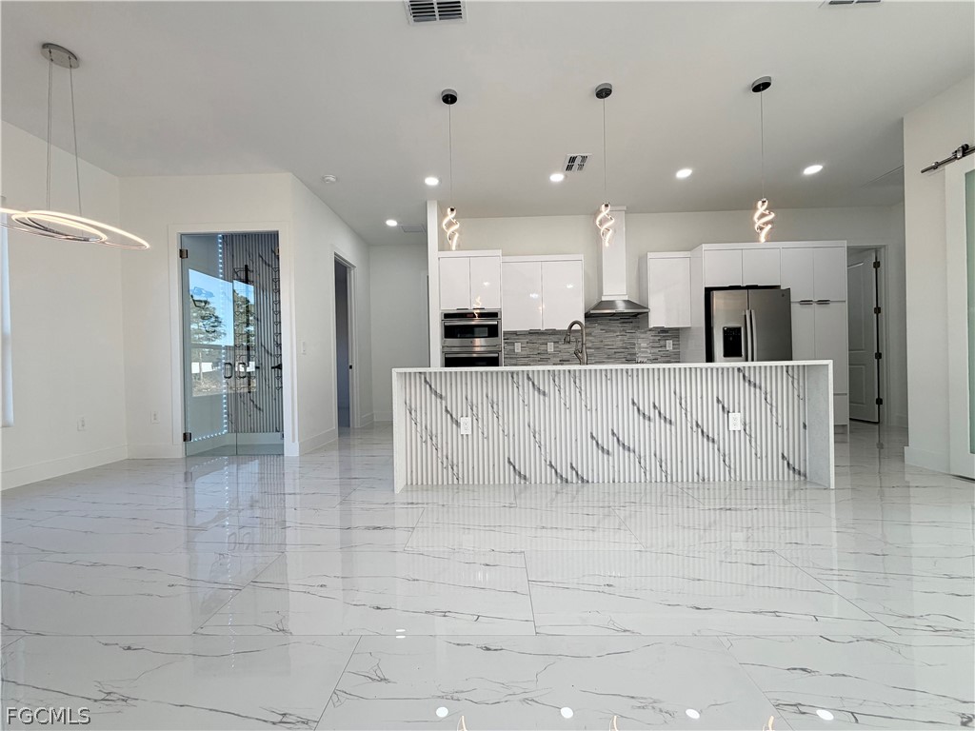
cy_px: 366
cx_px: 488
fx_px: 394
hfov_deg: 102.1
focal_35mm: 14
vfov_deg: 85.7
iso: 64
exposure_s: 1/120
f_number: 2.2
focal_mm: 2.22
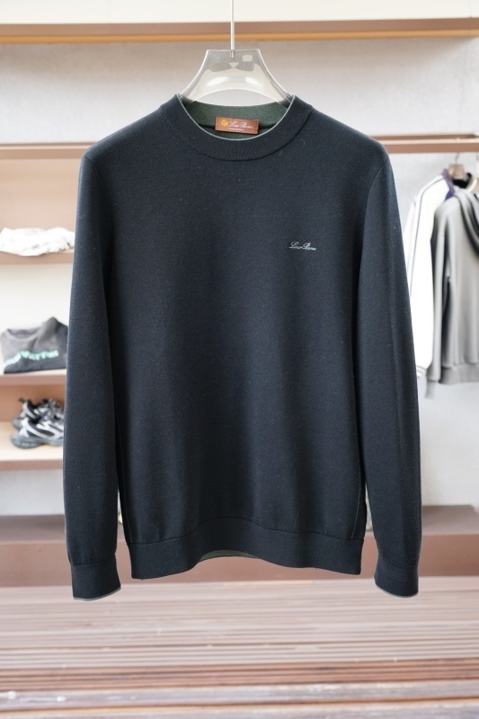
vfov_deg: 43.6
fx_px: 898
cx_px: 240
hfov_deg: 29.9
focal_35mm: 45
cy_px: 360
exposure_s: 1/125
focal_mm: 30
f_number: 4
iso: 1000
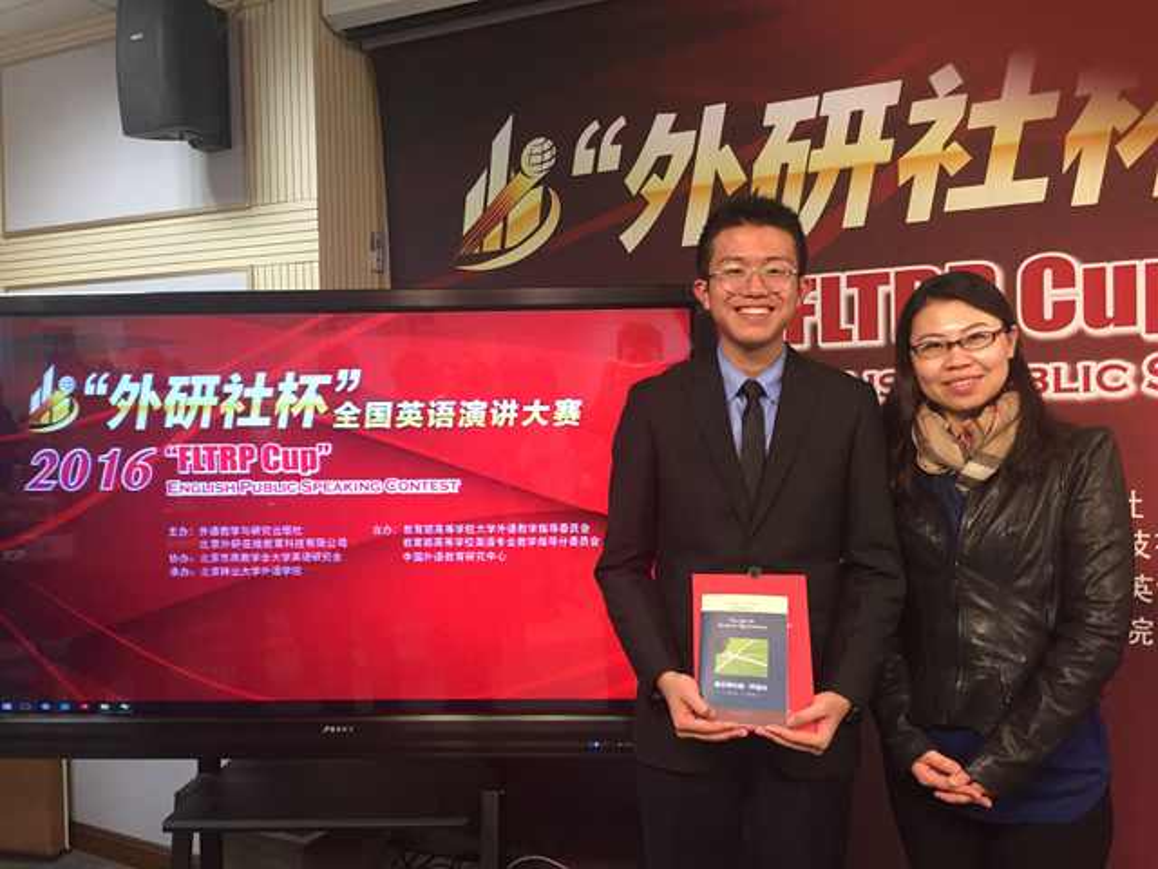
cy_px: 434
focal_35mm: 29
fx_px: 970
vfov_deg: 48.2
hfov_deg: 61.7
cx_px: 579
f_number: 2.2
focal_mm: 4.15
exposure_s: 1/33
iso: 160
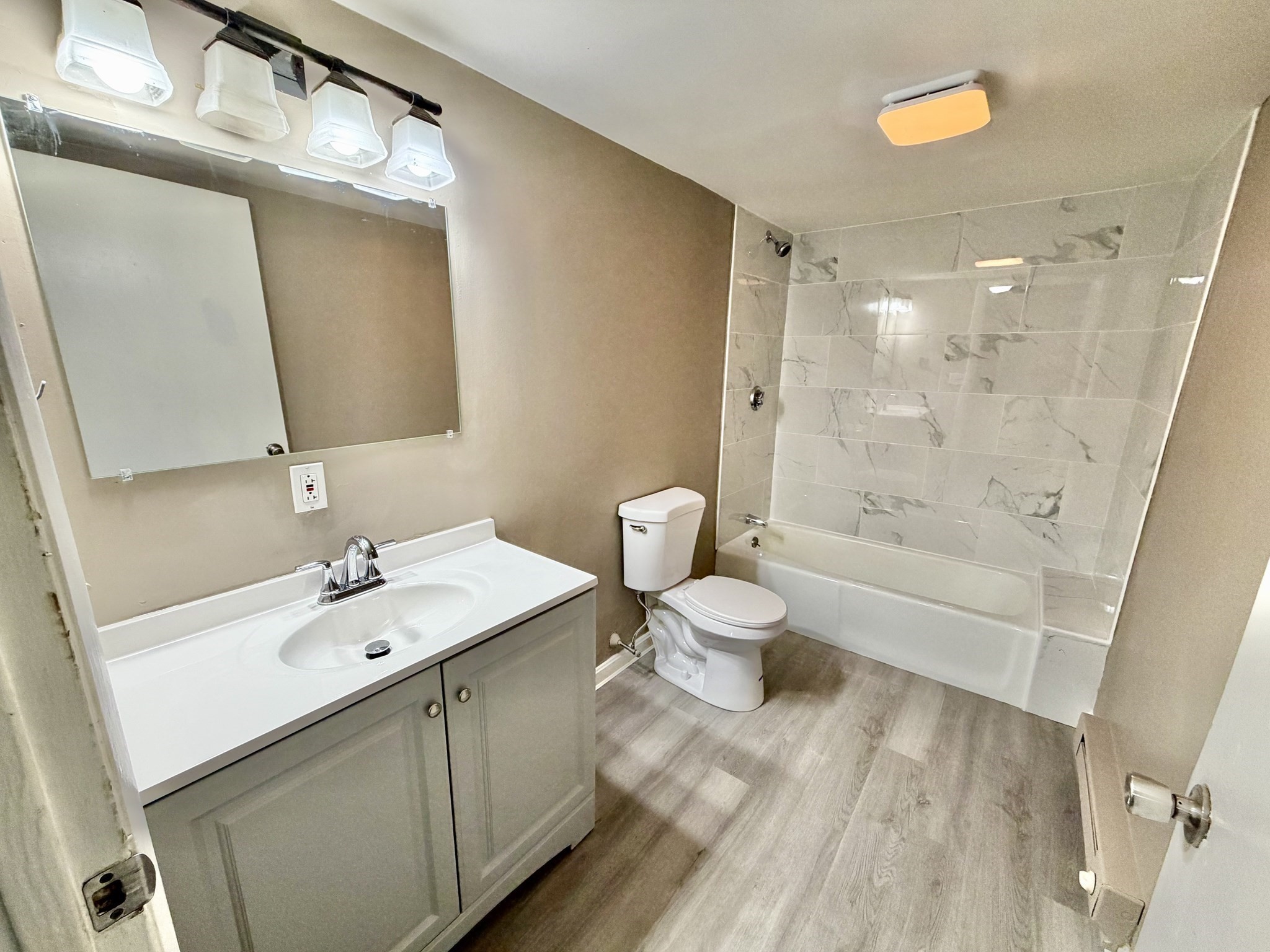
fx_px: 514
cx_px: 635
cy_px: 476
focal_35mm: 14
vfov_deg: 85.7
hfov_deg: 102.1
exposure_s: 1/120
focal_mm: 2.22
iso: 250
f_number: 2.2
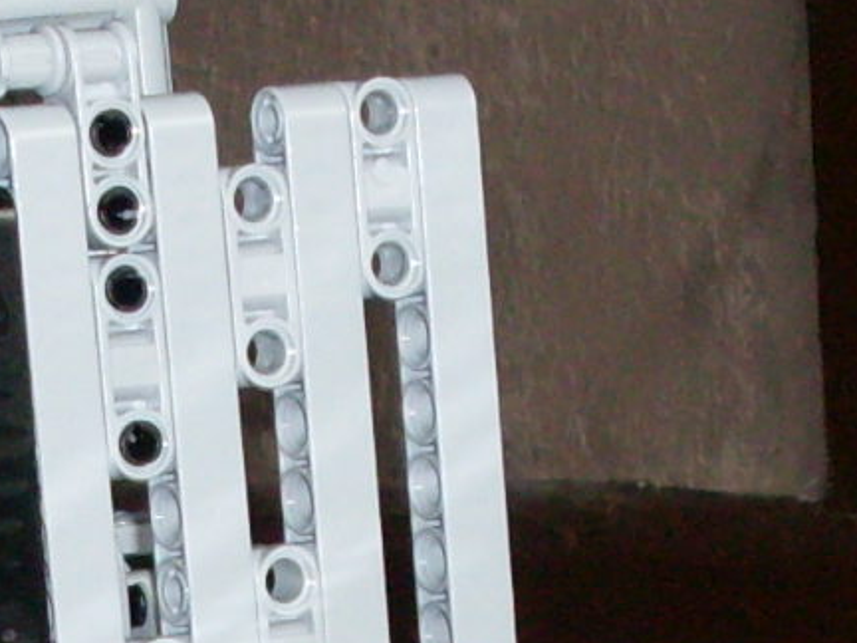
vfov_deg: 6.3
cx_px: 204
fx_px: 5645
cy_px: 1421
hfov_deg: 8.7
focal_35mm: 228
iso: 100
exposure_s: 1/45
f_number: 2.8
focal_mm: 6.3
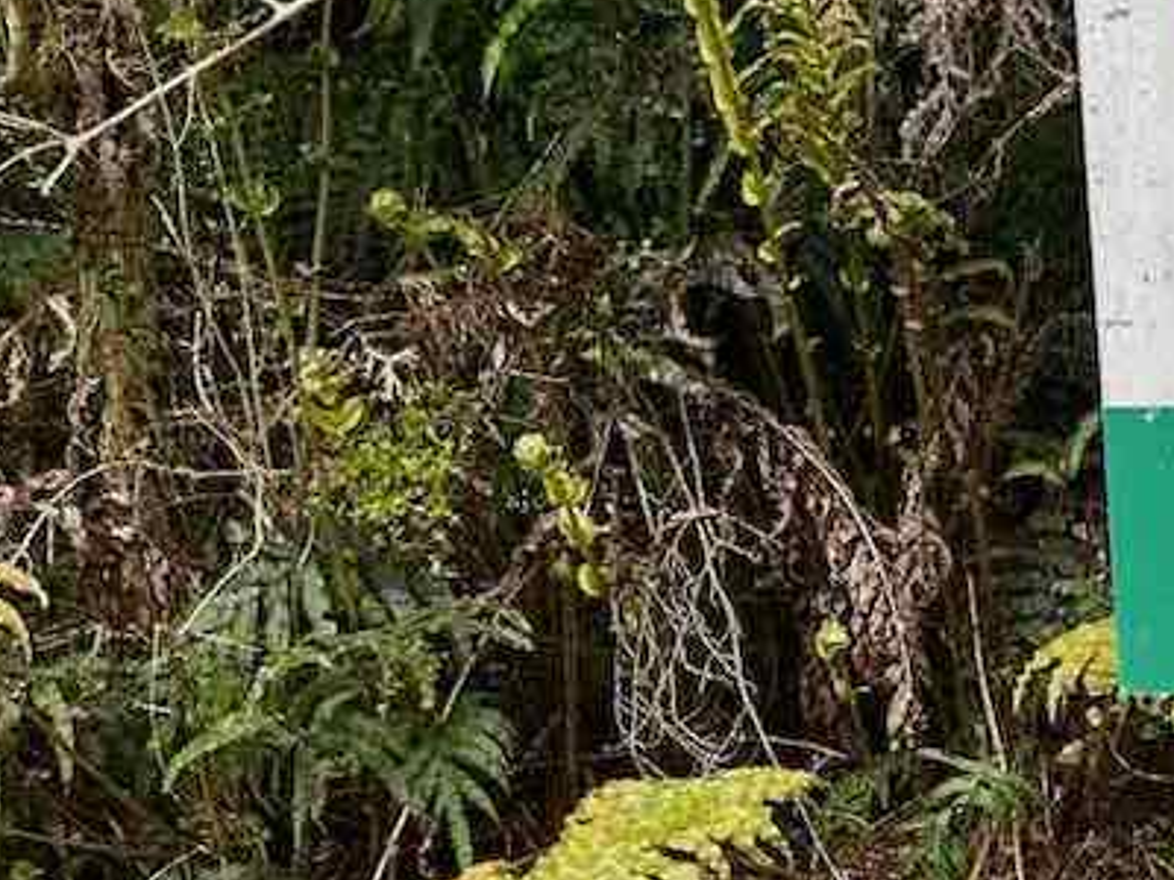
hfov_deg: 22.2
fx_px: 2645
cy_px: 381
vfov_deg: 18.9
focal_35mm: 78
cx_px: 1556
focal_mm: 5.7
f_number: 1.5
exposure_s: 1/709
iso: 50
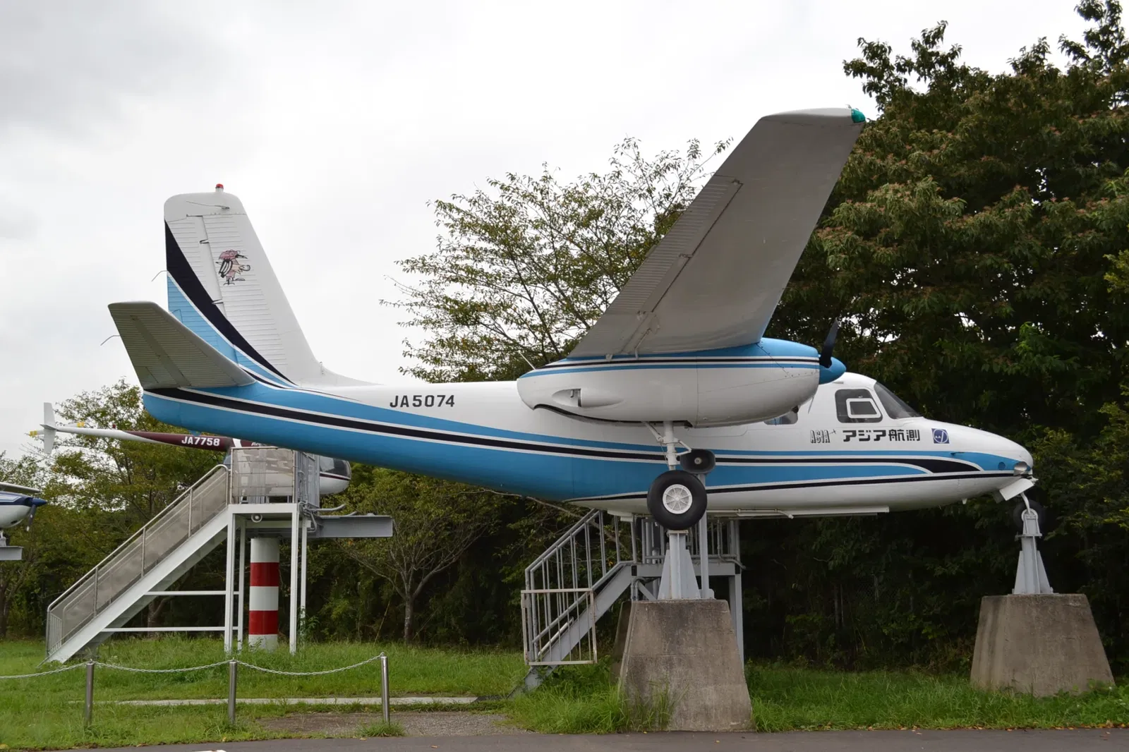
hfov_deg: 49.6
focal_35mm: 39
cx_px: 564
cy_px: 376
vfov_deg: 34.2
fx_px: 1223
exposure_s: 1/200
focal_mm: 26
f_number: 8
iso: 100
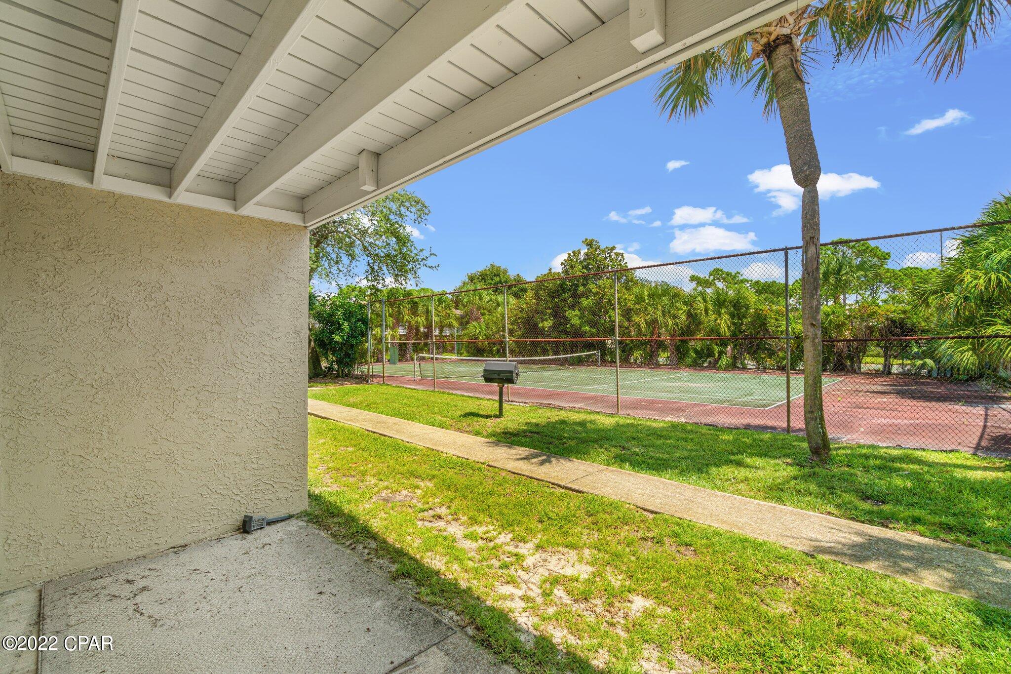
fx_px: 421
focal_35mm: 15
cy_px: 337
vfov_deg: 77.3
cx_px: 506
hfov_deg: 100.4
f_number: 8
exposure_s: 1/80
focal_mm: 10
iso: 100
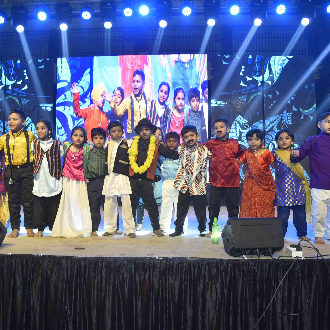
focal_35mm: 31
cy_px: 166
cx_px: 143
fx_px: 334
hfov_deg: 52.4
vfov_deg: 52.5
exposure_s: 1/125
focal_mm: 24
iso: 320
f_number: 5
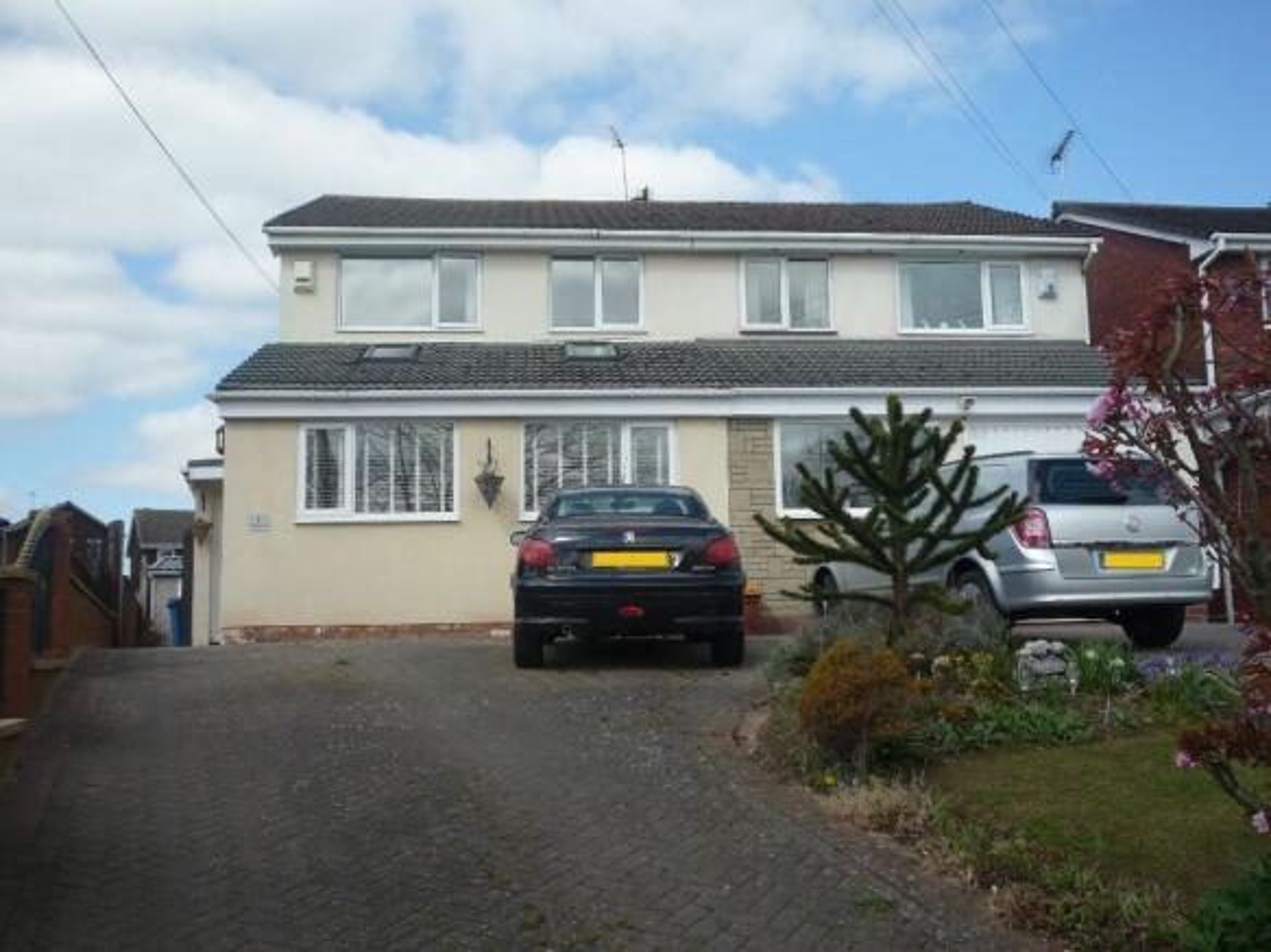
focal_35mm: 39
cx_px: 636
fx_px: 1432
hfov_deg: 47.9
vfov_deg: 36.8
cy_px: 476
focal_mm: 6.8
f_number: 4
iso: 100
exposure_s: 1/800
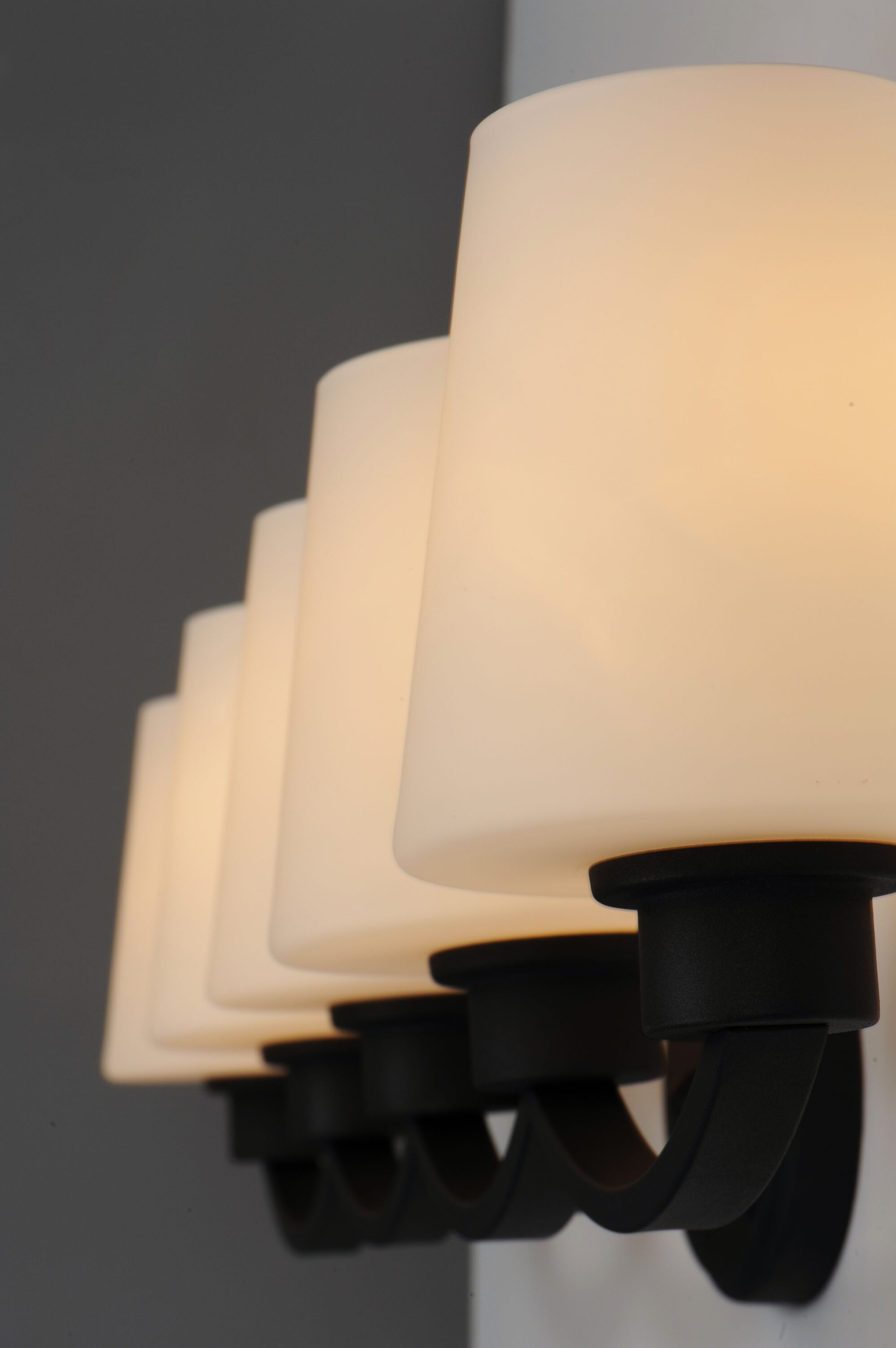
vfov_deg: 19.5
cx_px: 448
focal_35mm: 105
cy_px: 674
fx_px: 3925
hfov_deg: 13.0
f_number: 20
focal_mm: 105
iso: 200
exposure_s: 1/15
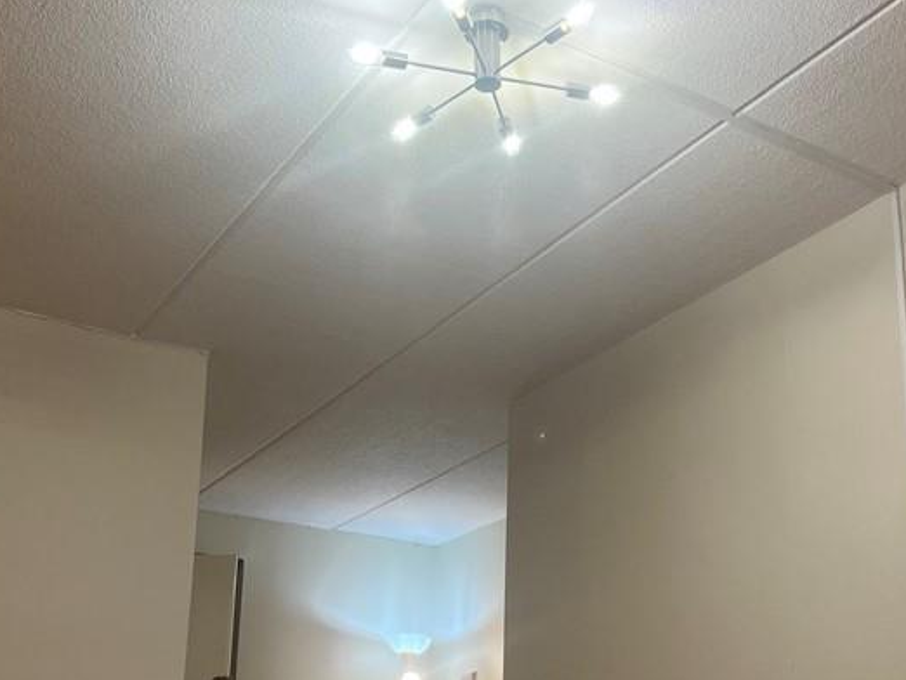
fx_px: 1335
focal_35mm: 51
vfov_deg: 28.0
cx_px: 477
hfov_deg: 37.5
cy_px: 548
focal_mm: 5.1
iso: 80
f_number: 1.6
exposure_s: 1/60
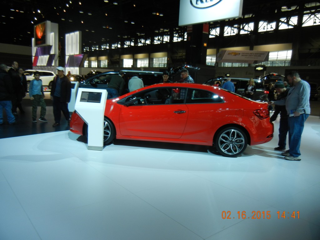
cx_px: 160
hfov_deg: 60.0
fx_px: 277
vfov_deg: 46.8
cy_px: 120
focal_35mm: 30
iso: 160
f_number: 3.5
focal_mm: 5.4
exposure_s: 1/102
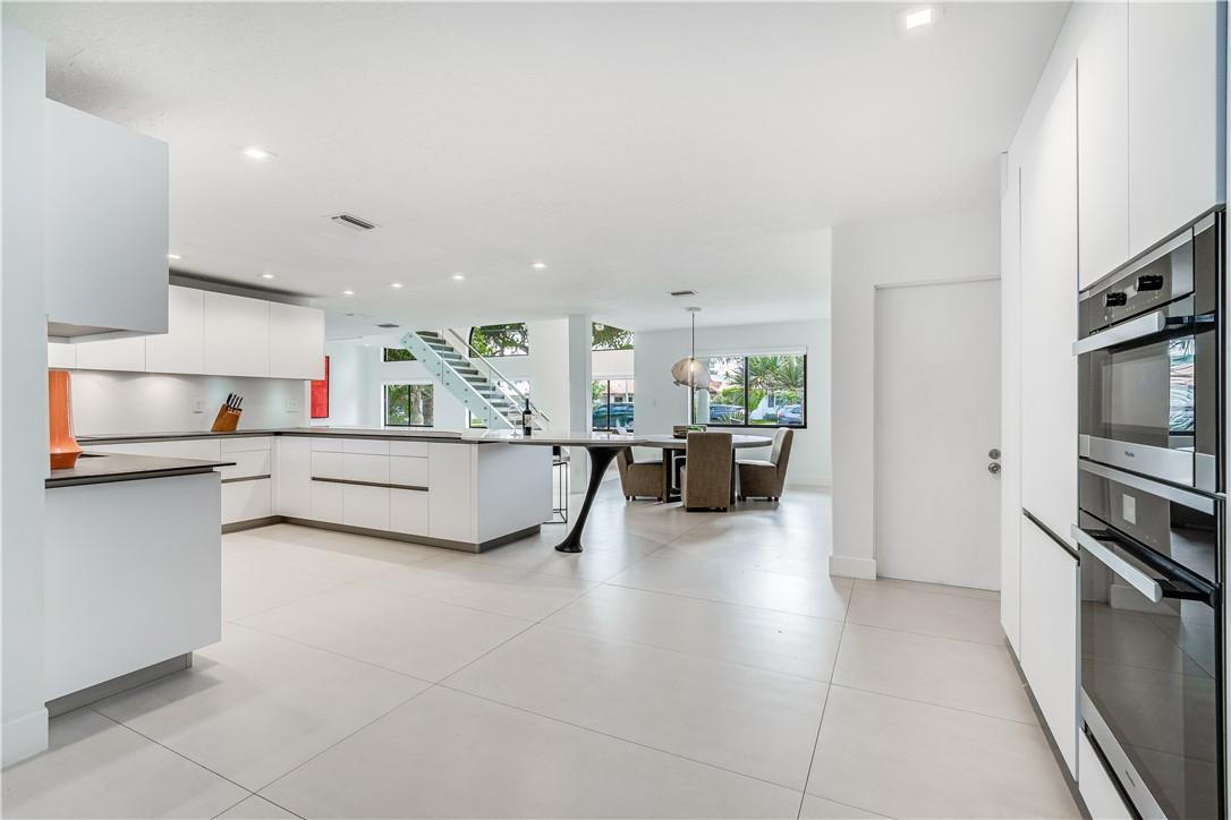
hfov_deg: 96.7
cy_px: 410
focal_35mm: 16
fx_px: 547
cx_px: 616
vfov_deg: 73.7
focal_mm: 16
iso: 100
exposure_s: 1/8
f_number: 9
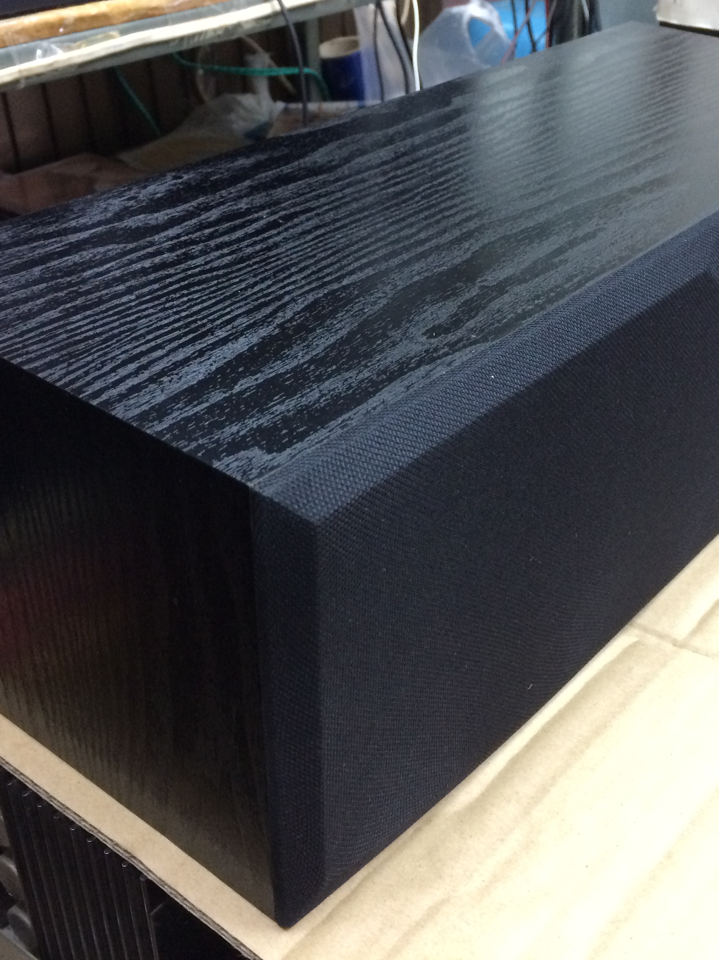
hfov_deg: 34.1
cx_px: 455
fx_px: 1163
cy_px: 442
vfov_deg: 44.8
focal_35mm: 42
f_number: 2.2
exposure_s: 1/33
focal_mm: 4.15
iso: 250
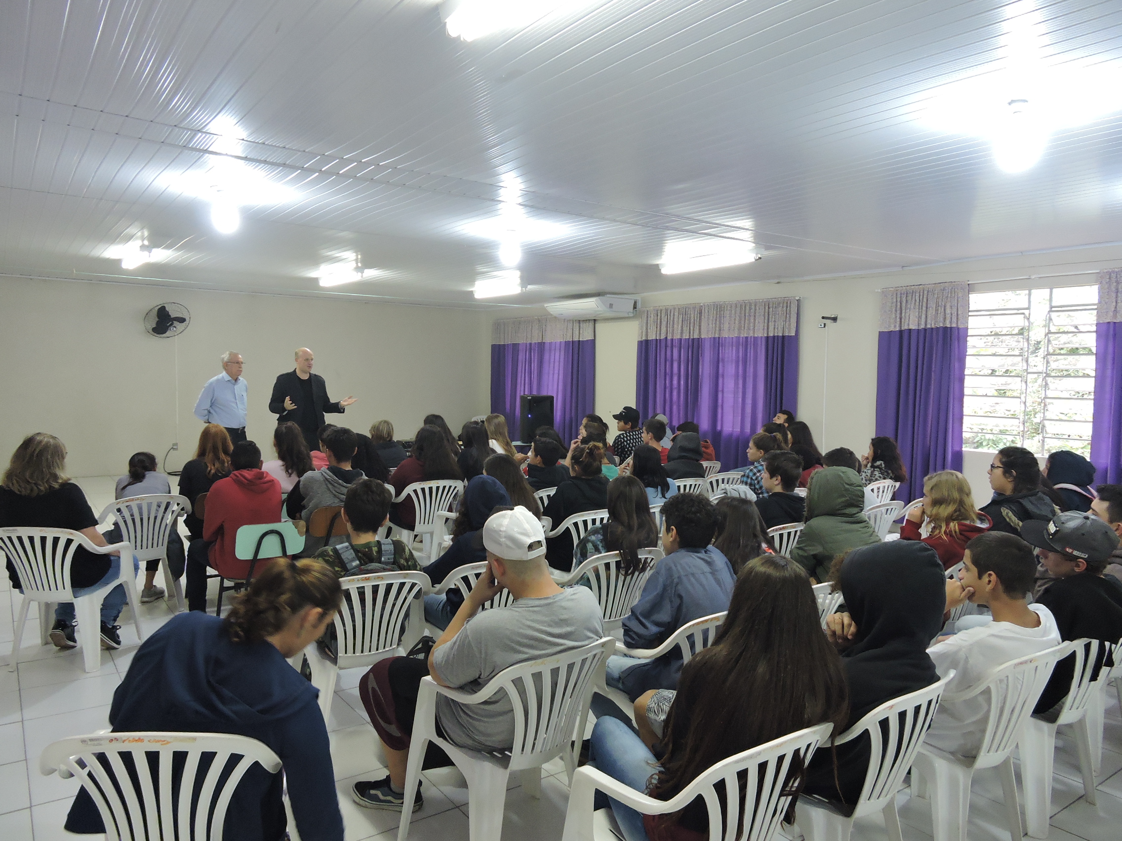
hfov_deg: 71.6
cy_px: 420
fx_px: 778
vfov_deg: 56.8
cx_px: 561
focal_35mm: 24
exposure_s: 1/25
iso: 400
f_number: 3.3
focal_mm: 4.3
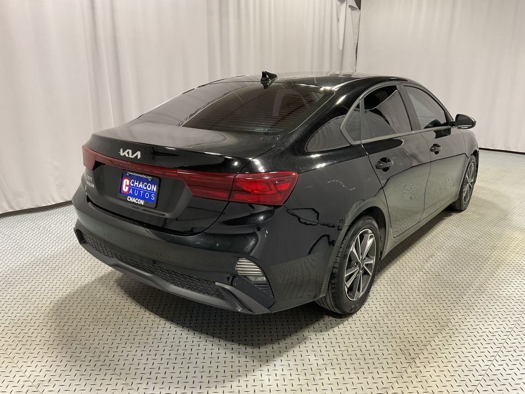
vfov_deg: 48.2
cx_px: 262
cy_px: 197
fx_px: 440
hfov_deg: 61.7
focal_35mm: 29
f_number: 1.8
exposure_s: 1/60
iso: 100
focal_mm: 3
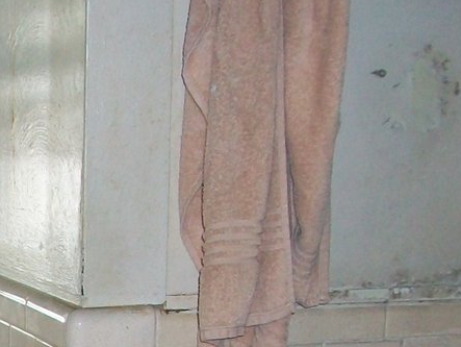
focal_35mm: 116
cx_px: -196
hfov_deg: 15.8
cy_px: 539
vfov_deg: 12.1
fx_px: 1546
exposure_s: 1/60
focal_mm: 5.7
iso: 120
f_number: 2.8
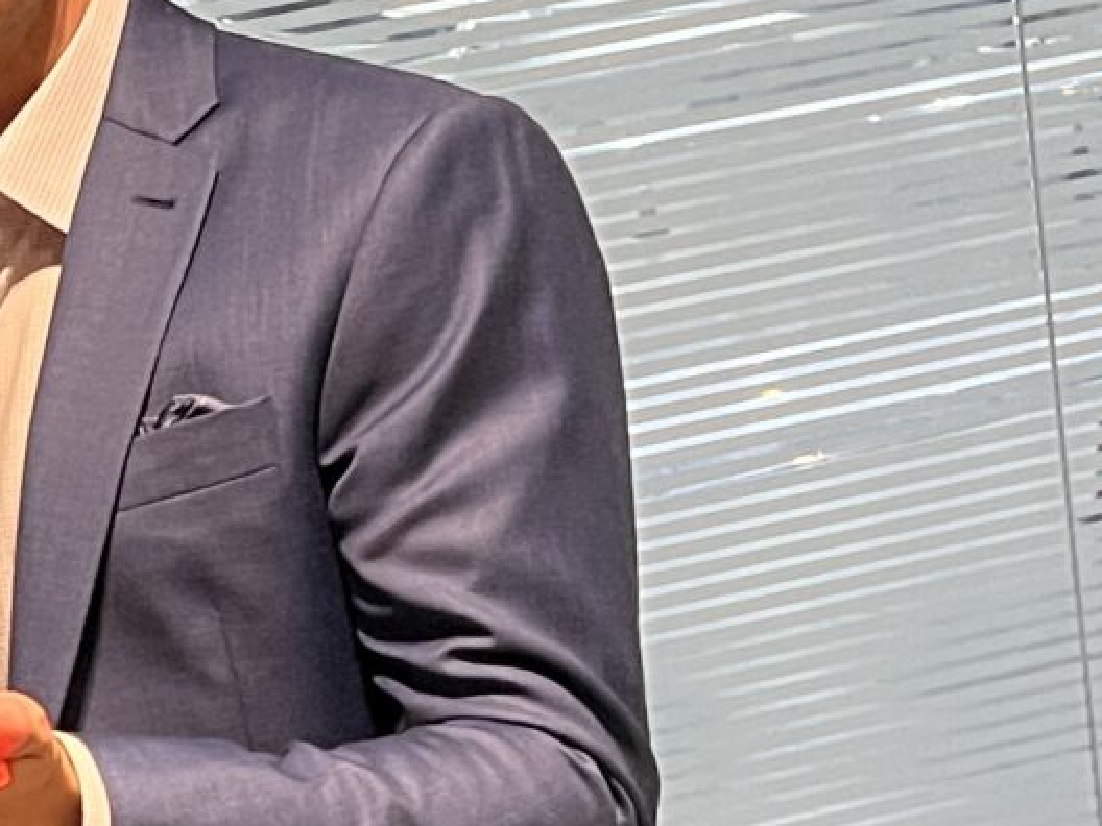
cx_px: -643
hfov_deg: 14.4
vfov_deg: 11.7
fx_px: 4011
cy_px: 594
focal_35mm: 126
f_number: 1.5
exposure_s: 1/40
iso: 400
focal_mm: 5.7
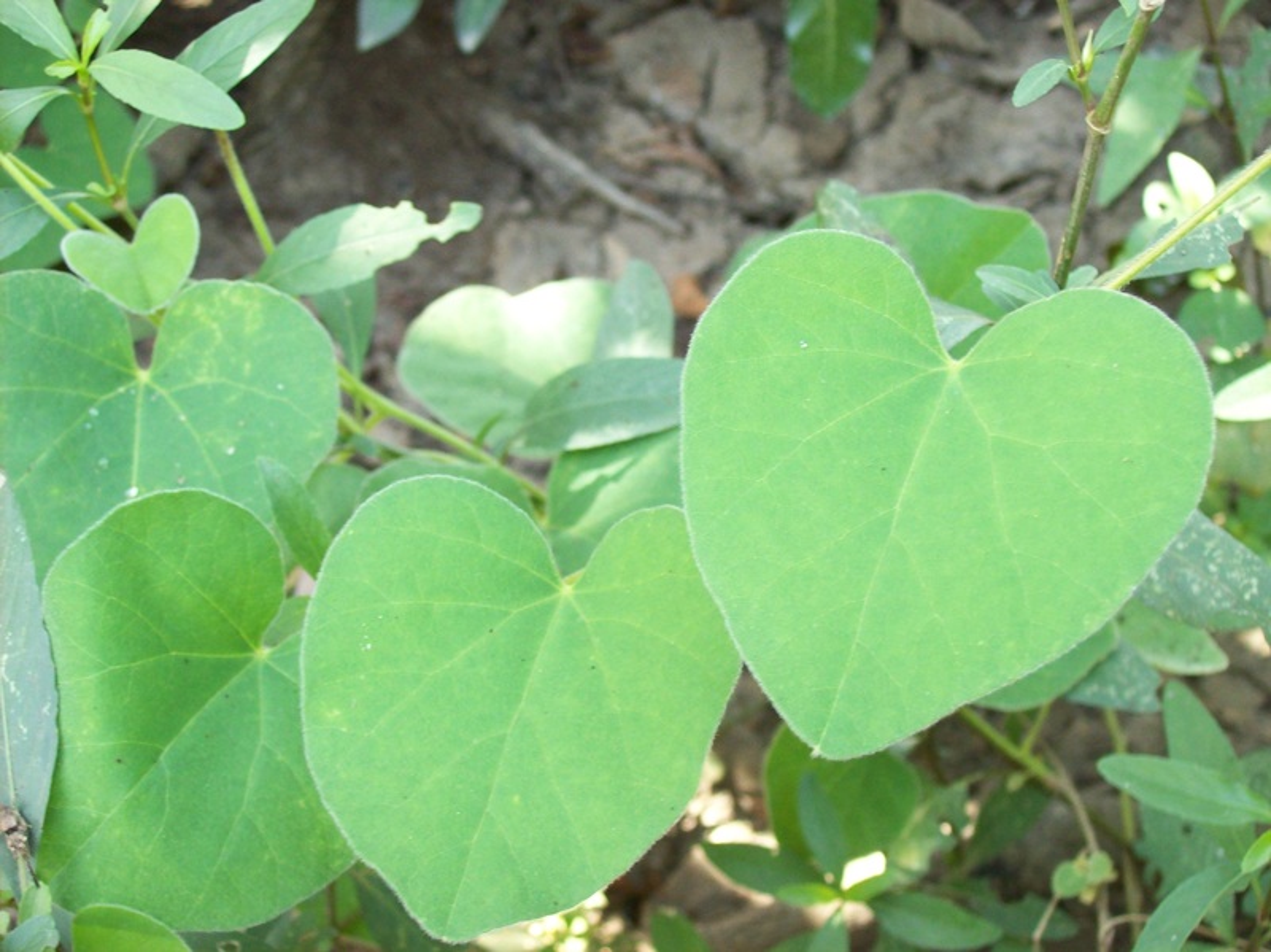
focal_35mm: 56
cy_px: 476
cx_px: 636
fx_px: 2055
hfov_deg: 34.4
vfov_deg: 26.1
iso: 160
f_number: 3.4
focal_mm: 9.4
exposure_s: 1/51
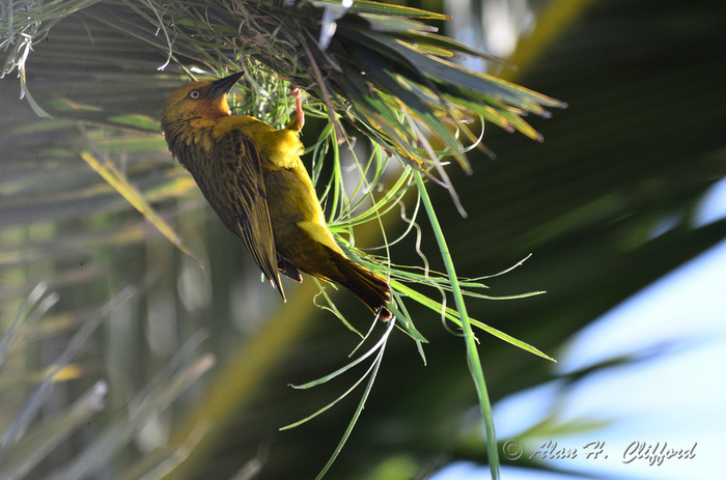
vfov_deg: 2.3
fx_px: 12070
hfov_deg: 3.4
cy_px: 240
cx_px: 363
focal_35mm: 600
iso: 640
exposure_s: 1/800
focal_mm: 400
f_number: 5.6
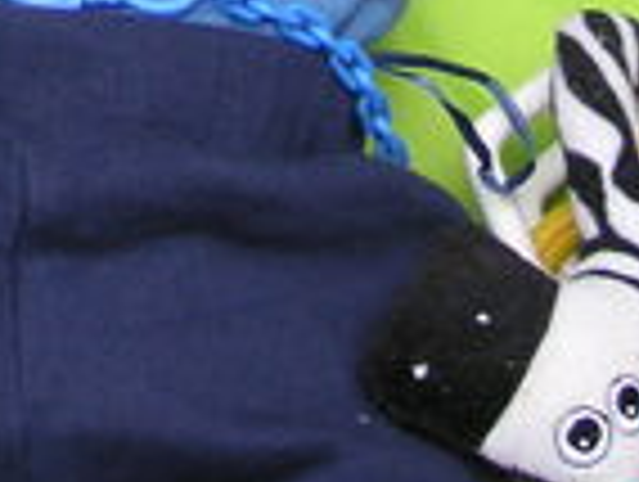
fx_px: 3846
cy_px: -599
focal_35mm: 208
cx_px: -40
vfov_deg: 6.8
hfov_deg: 9.4
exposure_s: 1/350
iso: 50
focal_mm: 6.1
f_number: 2.8
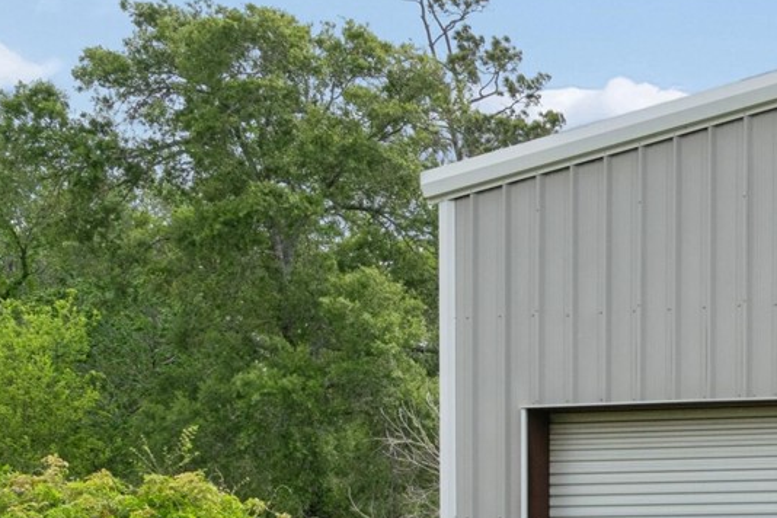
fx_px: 2719
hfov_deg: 14.7
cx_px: 1286
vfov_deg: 10.6
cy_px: 730
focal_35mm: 126
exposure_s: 1/500
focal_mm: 31
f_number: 8
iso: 400
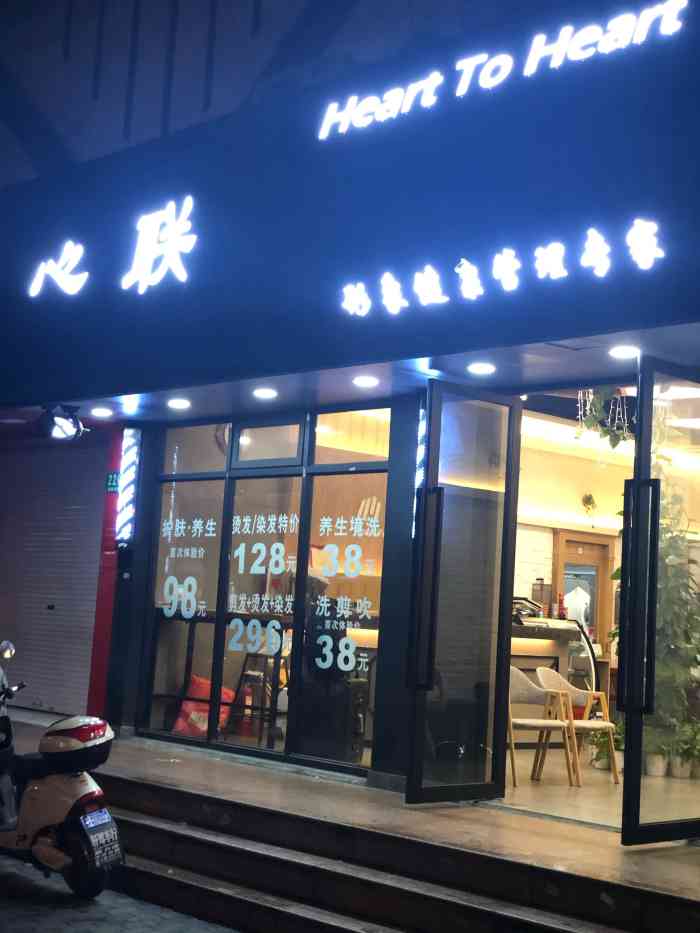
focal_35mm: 52
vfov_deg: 36.8
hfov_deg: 28.0
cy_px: 466
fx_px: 1402
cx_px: 350
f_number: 2.4
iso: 160
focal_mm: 6
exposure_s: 1/25
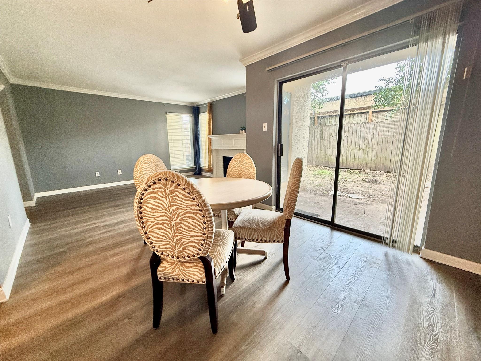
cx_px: 240
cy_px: 180
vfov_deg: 85.7
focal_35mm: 14
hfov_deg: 102.1
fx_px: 195
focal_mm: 2.22
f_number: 2.2
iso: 250
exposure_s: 1/120
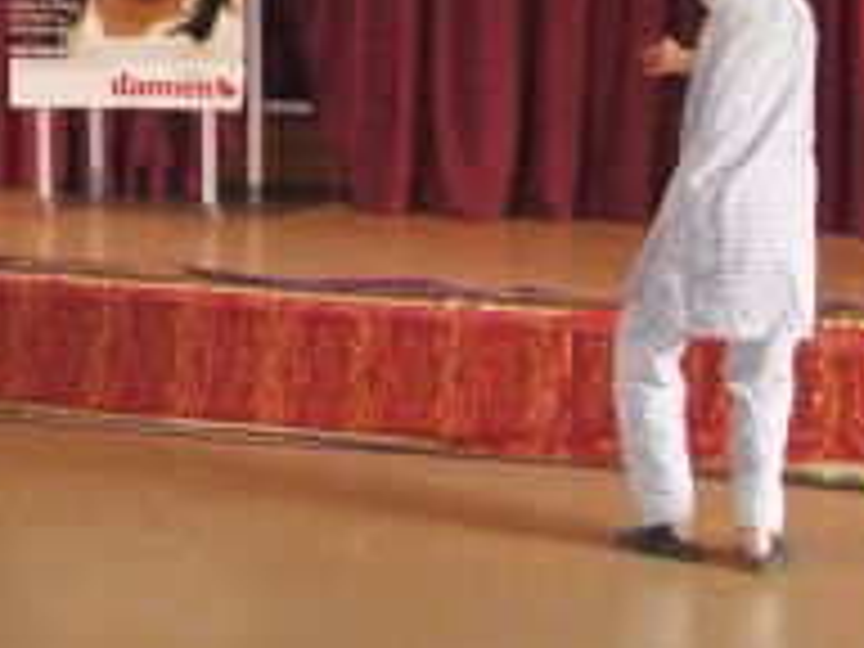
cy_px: 22
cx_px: -436
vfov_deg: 12.2
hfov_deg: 15.2
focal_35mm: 120
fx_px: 2995
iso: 400
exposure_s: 1/60
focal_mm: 6
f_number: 2.8
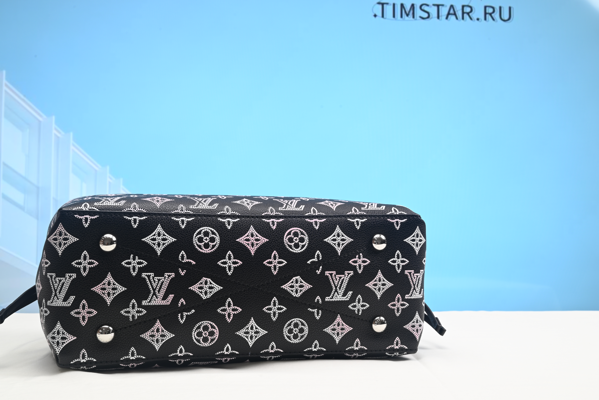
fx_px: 666
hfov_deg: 48.4
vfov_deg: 33.4
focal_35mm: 40
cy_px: 200
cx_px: 300
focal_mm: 40
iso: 110
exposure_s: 1/2
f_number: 16
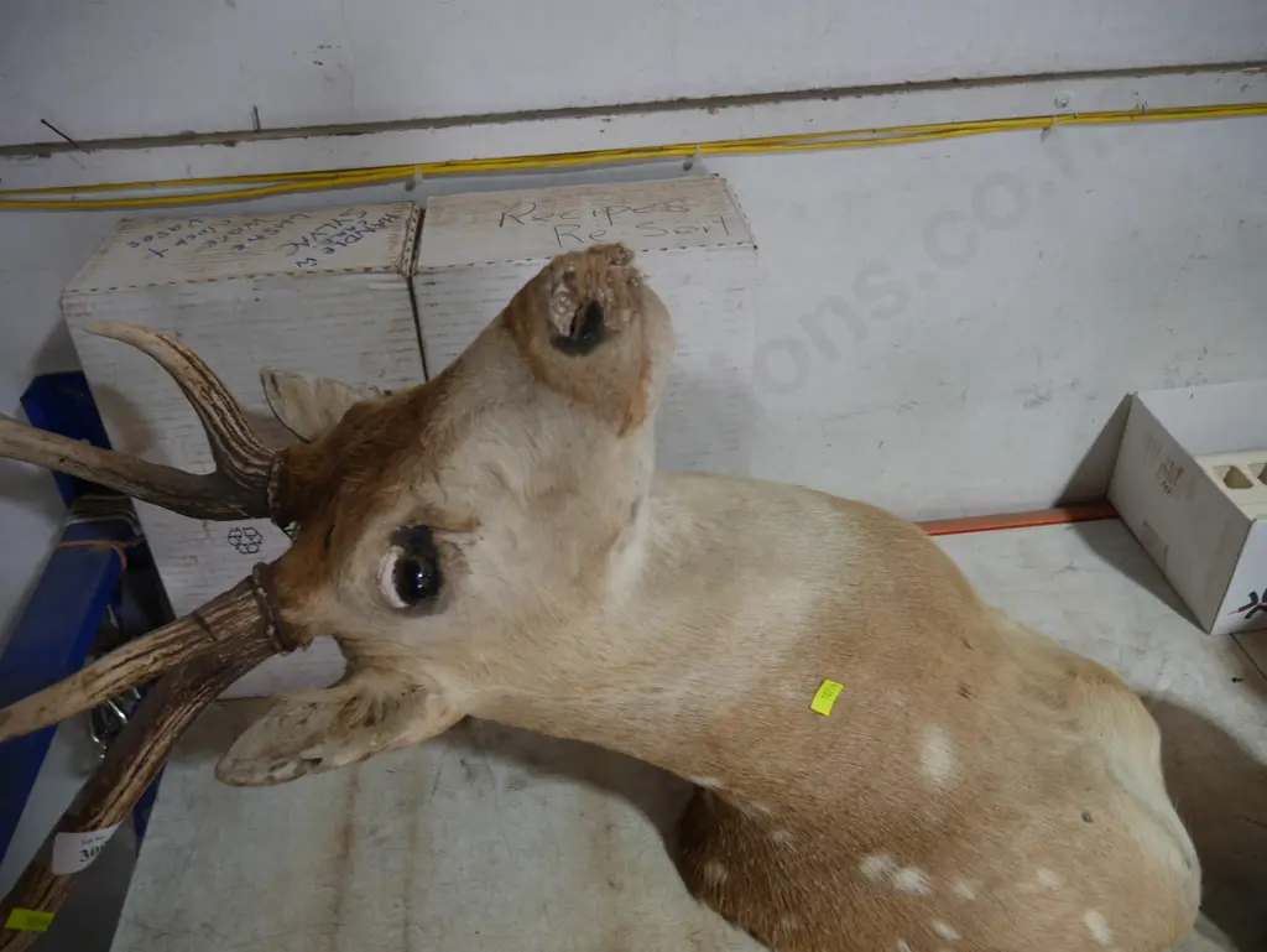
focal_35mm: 30
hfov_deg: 59.9
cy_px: 476
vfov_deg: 46.8
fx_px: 1099
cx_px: 634
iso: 250
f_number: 3.6
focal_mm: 15
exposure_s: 1/60
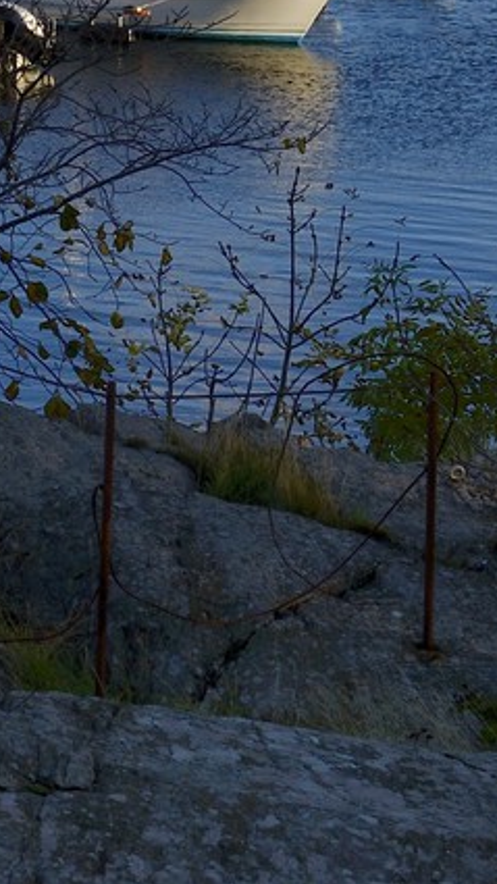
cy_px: -204
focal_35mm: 189
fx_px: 4429
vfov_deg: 11.2
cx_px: -1042
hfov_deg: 5.9
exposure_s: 1/250
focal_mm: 48
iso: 200
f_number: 9
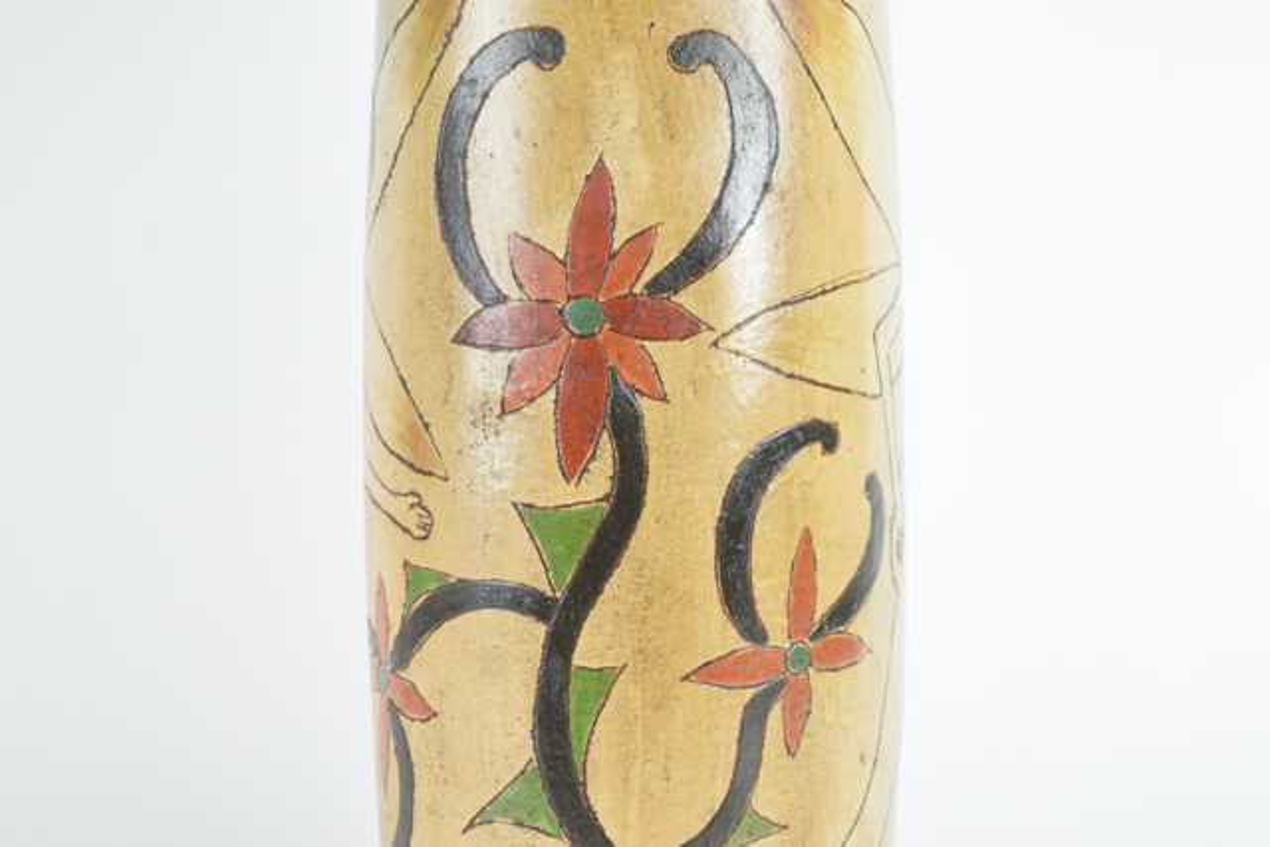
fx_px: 2540
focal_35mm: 72
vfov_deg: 18.9
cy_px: 424
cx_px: 635
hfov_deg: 28.1
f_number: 8
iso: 800
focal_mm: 48
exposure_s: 1/125
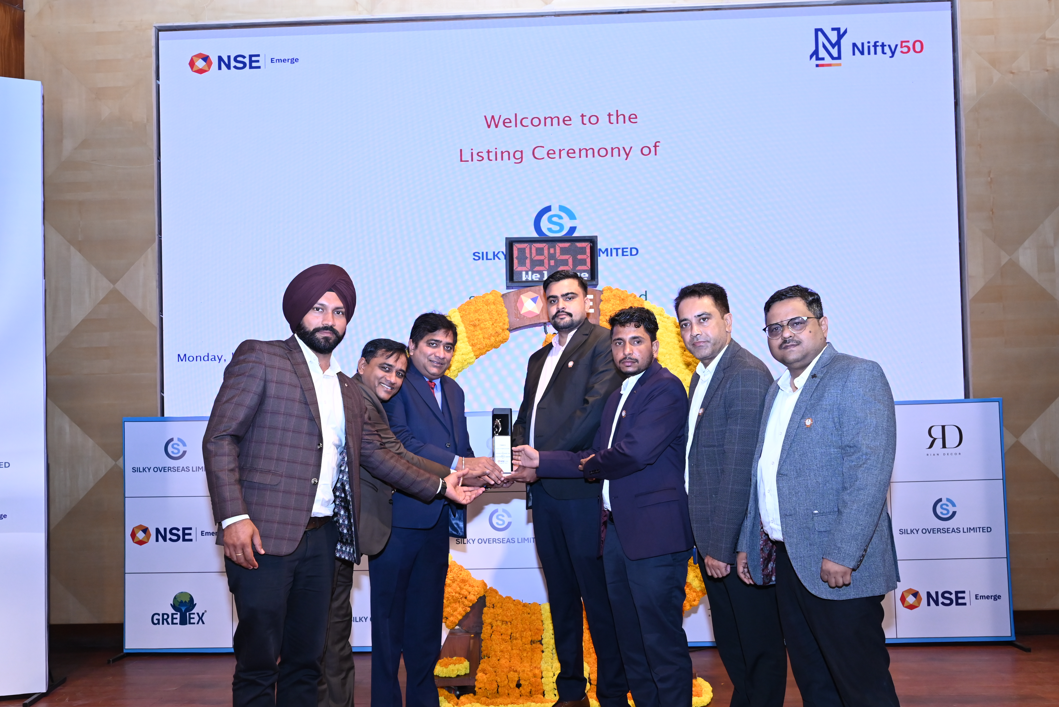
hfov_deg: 61.9
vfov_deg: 43.4
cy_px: 434
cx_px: 517
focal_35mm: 30
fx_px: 883
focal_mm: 24
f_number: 5.6
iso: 1600
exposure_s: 1/125
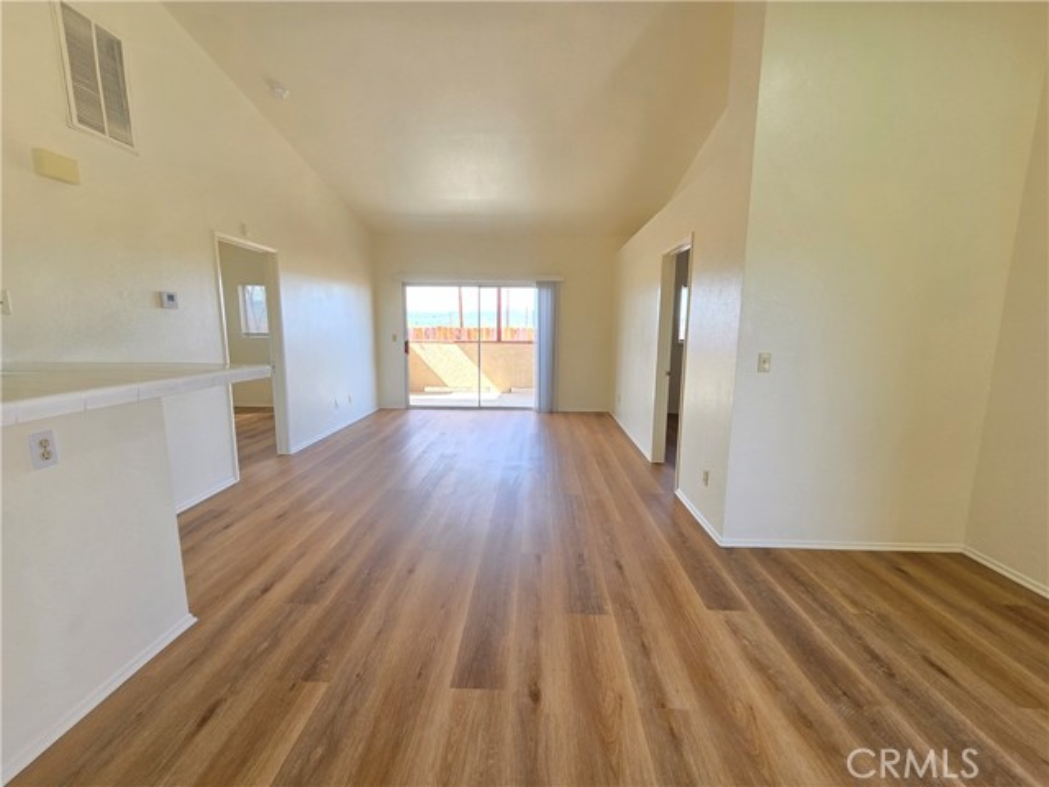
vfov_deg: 89.9
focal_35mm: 13
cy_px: 394
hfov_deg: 106.2
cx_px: 524
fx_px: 394
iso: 64
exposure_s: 1/120
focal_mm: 2.2
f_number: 2.2
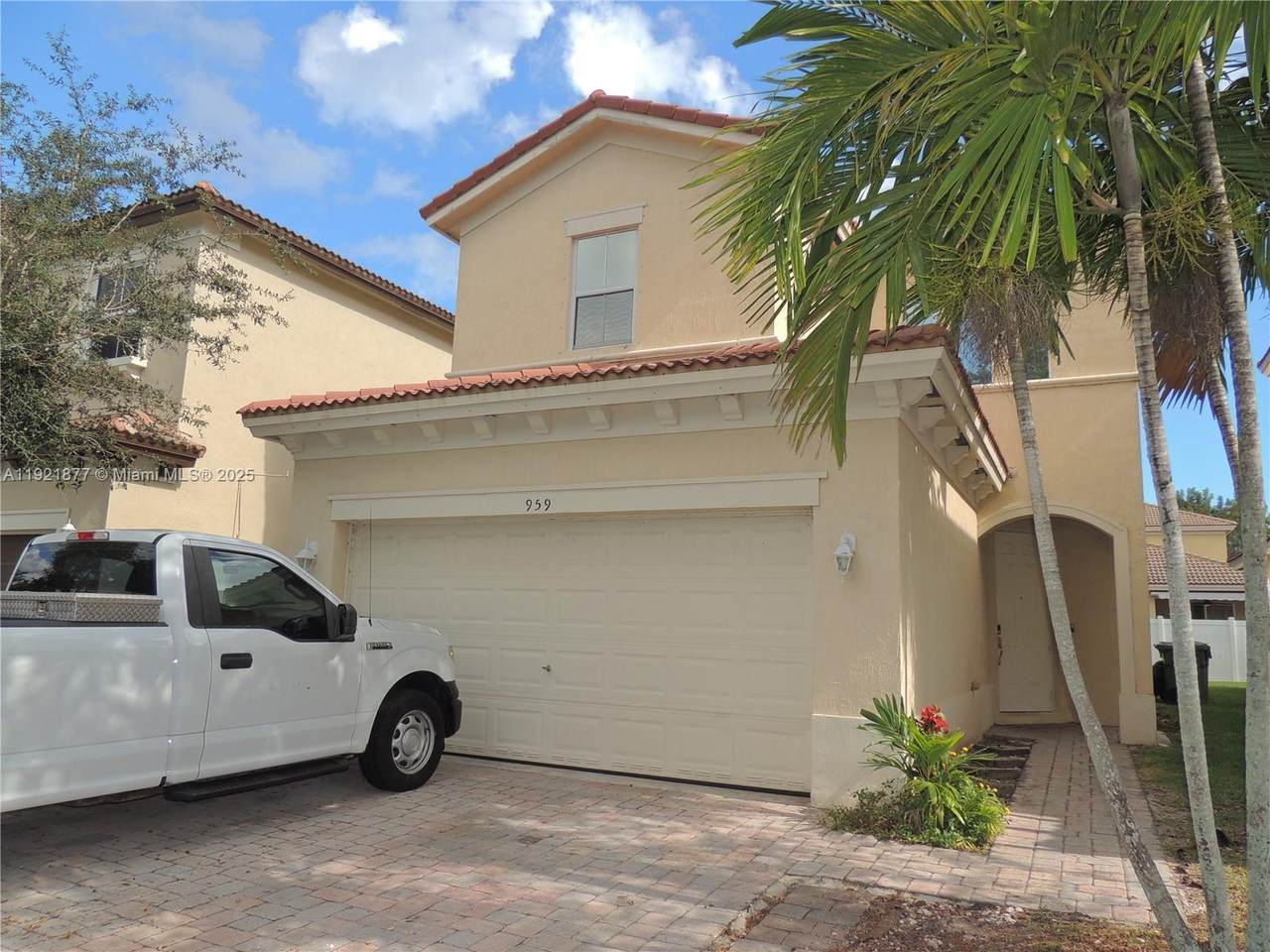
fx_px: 881
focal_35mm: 24
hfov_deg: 71.6
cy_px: 476
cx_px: 635
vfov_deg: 56.8
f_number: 3
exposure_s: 1/800
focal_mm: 4.3
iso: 100
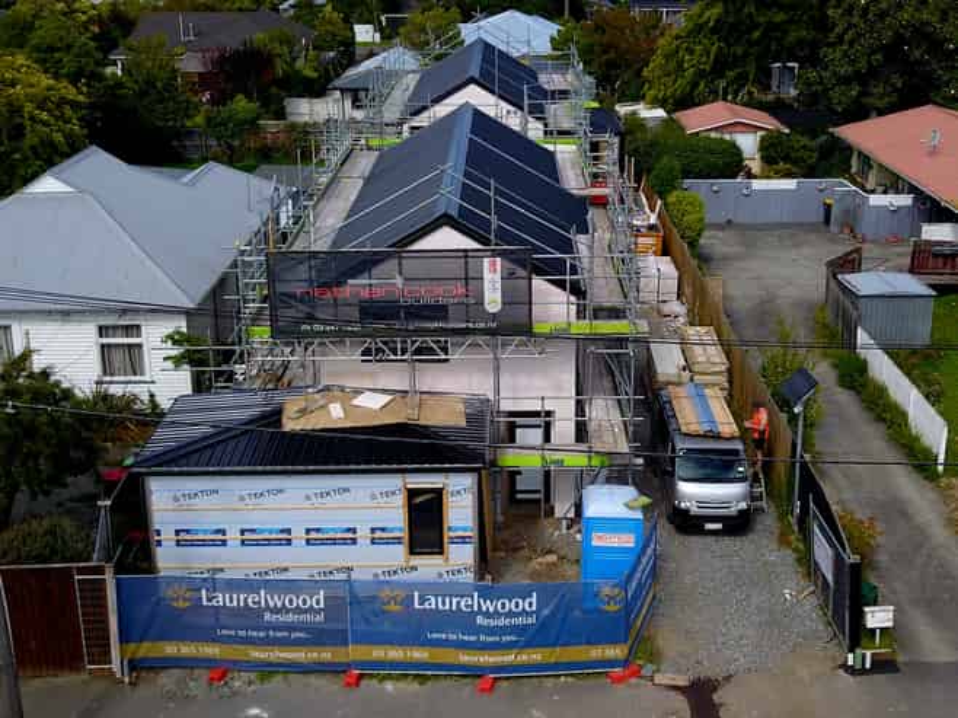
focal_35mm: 26
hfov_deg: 67.3
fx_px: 719
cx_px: 479
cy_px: 359
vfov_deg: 53.0
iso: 100
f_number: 2.2
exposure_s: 1/1667
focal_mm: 4.7
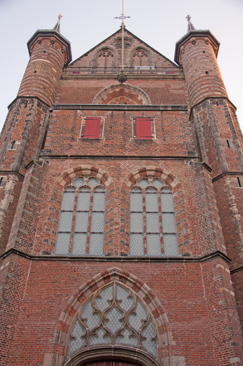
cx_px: 122
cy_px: 183
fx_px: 365
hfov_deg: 36.8
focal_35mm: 36
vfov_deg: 53.2
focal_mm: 24
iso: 500
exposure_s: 1/200
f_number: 3.8
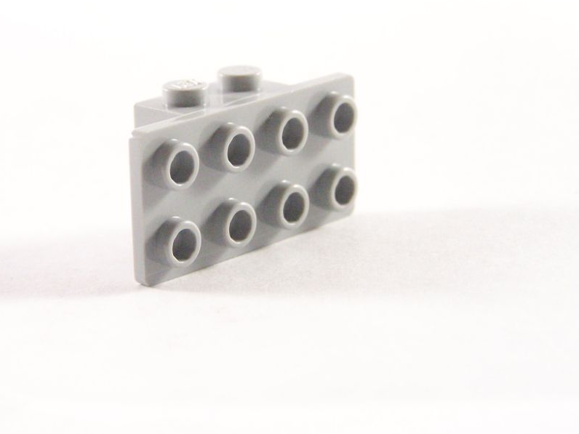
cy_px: 177
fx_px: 2024
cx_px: 249
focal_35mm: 121
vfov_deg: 12.2
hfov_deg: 16.3
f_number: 3.2
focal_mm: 15.6
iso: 400
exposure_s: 1/60
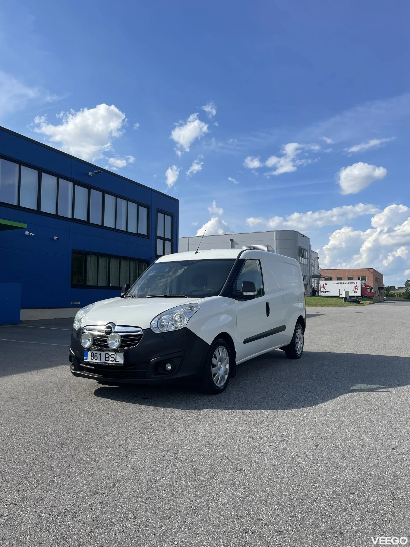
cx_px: 205
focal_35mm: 26
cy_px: 274
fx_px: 411
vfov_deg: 67.3
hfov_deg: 53.1
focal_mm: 4.2
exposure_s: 1/4132
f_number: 1.6
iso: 32
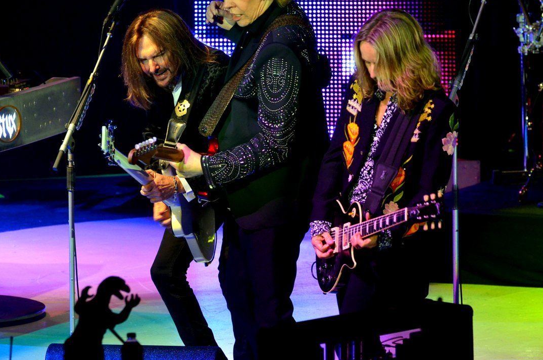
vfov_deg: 4.1
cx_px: 263
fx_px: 5042
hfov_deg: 6.2
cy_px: 174
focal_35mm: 335
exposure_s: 1/100
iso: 1600
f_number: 5.3
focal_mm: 200
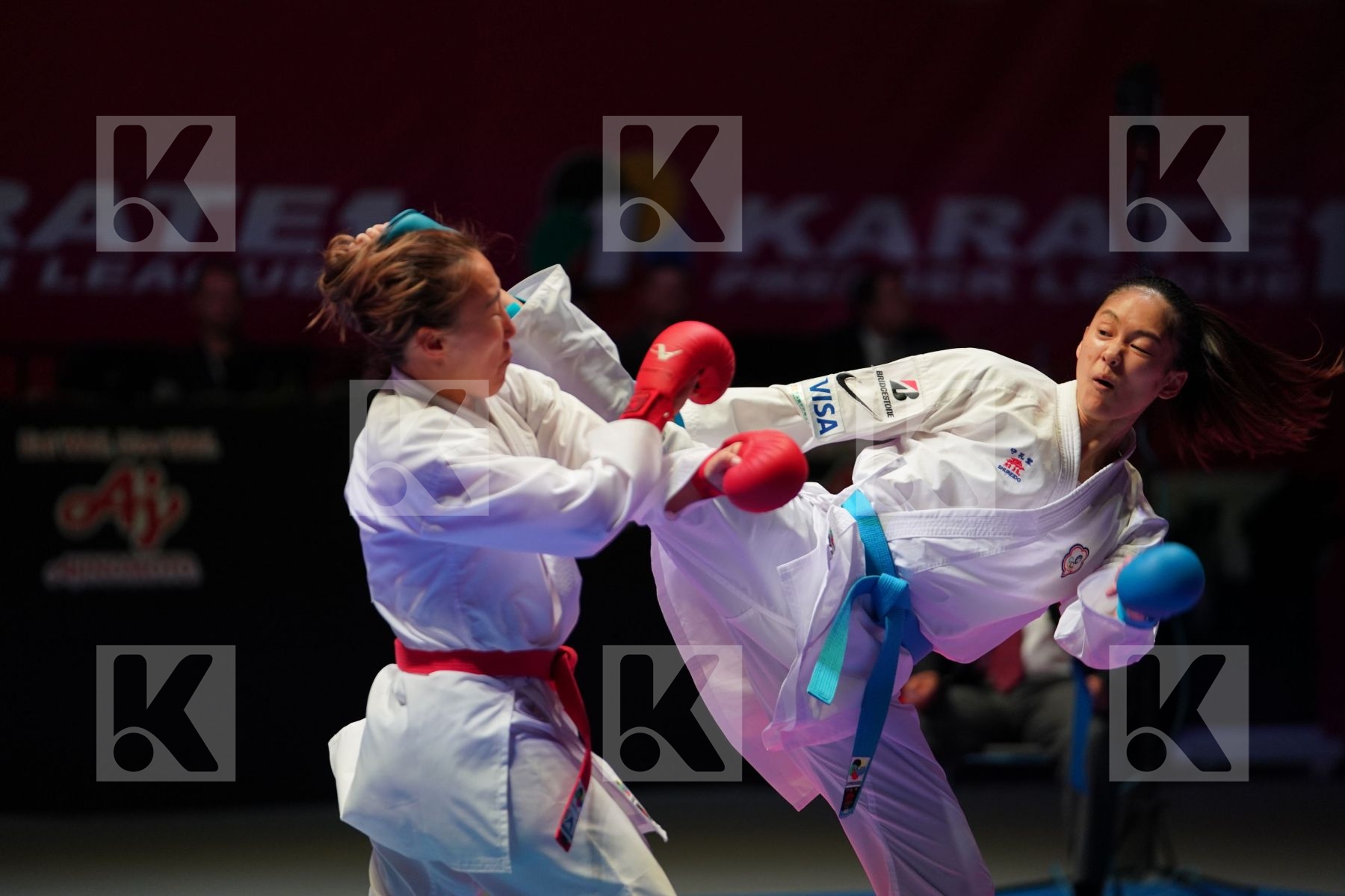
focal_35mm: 182
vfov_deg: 7.5
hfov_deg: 11.3
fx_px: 6799
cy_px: 448
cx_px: 672
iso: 1600
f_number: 2.8
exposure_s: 1/1000
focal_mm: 182
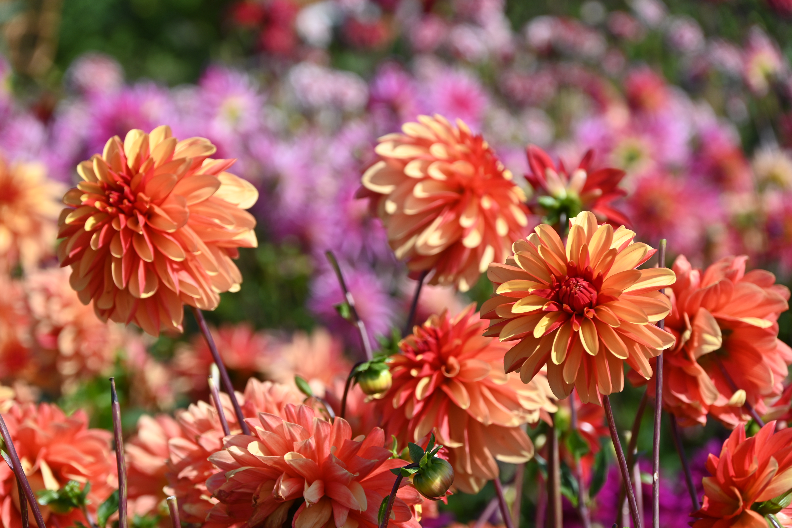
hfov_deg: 13.0
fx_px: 3487
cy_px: 266
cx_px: 397
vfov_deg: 8.7
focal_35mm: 159
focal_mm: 105
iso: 100
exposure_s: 1/320
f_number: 7.1
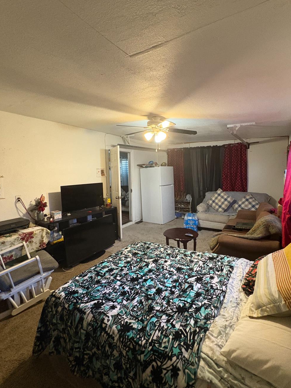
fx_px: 179
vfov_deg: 94.5
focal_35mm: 16
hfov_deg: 77.7
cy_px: 186
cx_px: 163
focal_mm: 2.22
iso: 640
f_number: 2.2
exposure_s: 1/60
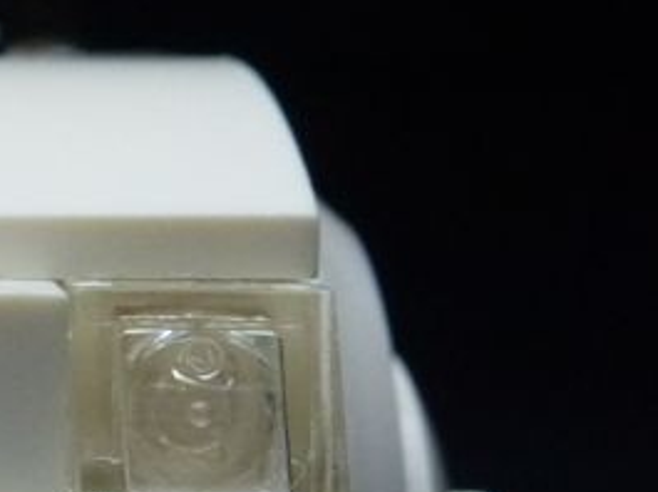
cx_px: -186
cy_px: 281
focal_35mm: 124
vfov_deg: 11.9
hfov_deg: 15.2
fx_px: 2354
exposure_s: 1/13
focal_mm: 7.4
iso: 400
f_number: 3.9
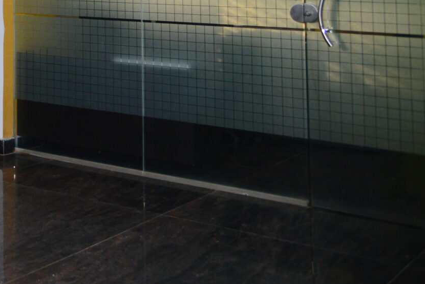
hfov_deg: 22.2
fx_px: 874
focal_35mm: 74
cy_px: -140
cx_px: -226
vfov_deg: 16.8
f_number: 4
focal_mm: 24
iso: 1250
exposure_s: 1/125
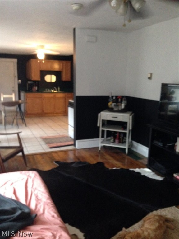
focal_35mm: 33
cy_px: 120
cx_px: 90
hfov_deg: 42.9
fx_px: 228
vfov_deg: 55.4
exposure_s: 1/15
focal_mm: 4.12
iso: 500
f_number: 2.4
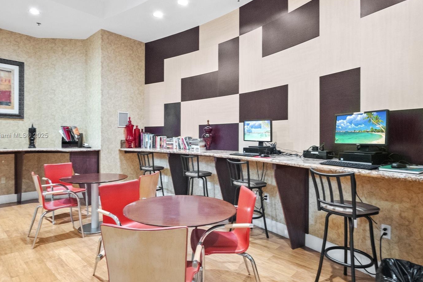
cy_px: 136
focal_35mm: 21
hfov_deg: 81.1
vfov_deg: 59.5
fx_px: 247
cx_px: 196
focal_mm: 12
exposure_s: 1/20
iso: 9000
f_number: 8
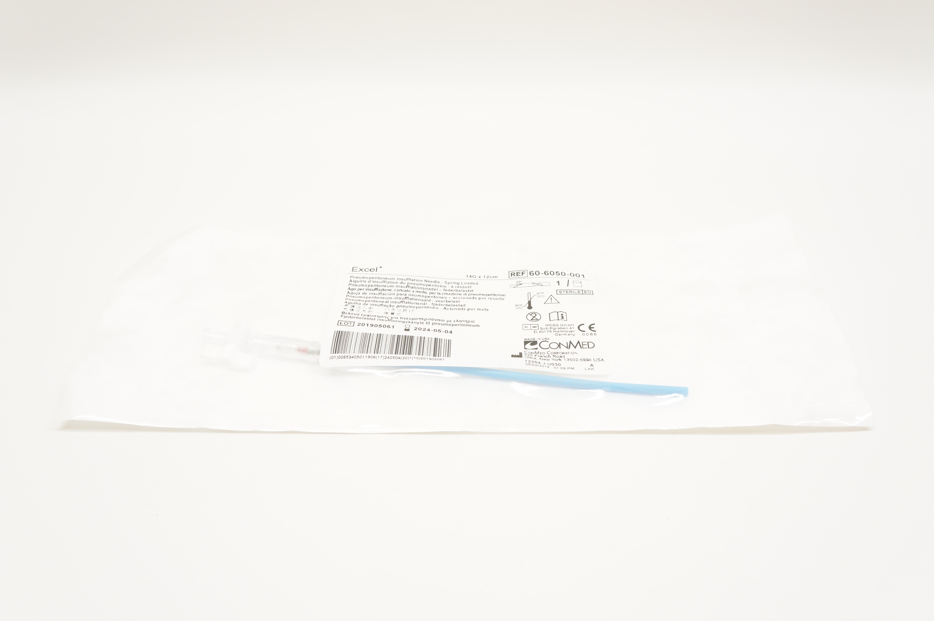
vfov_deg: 43.5
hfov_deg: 62.0
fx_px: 777
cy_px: 310
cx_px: 467
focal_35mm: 30
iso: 400
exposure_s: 1/40
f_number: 6.3
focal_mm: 20
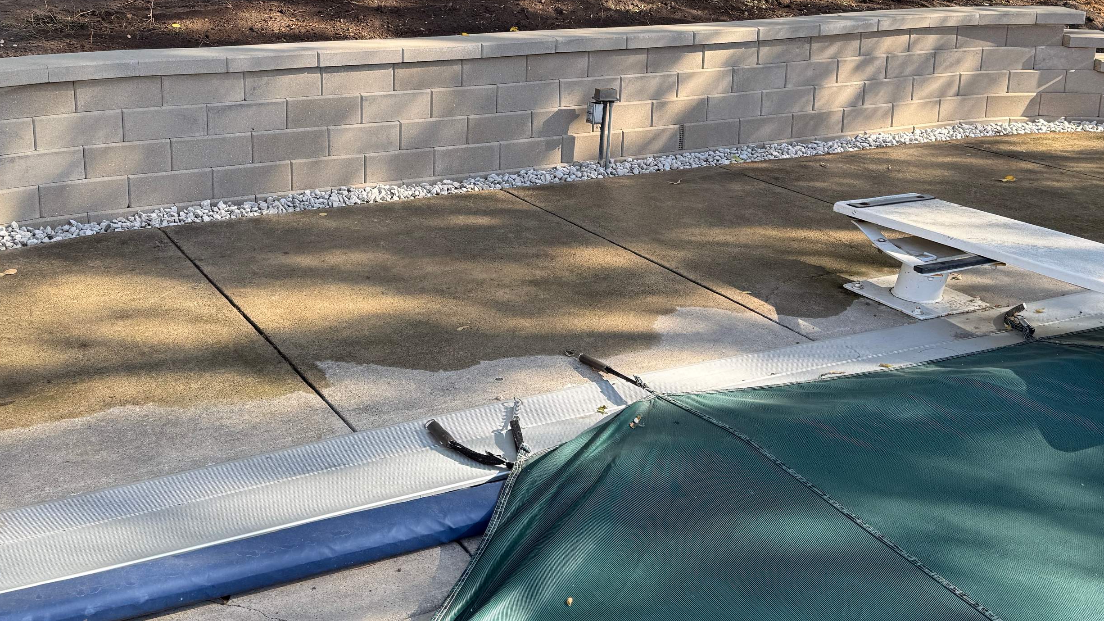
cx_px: 469
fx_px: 1259
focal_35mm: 43
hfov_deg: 47.2
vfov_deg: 27.3
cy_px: 156
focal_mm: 6.76
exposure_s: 1/722
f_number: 1.78
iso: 80
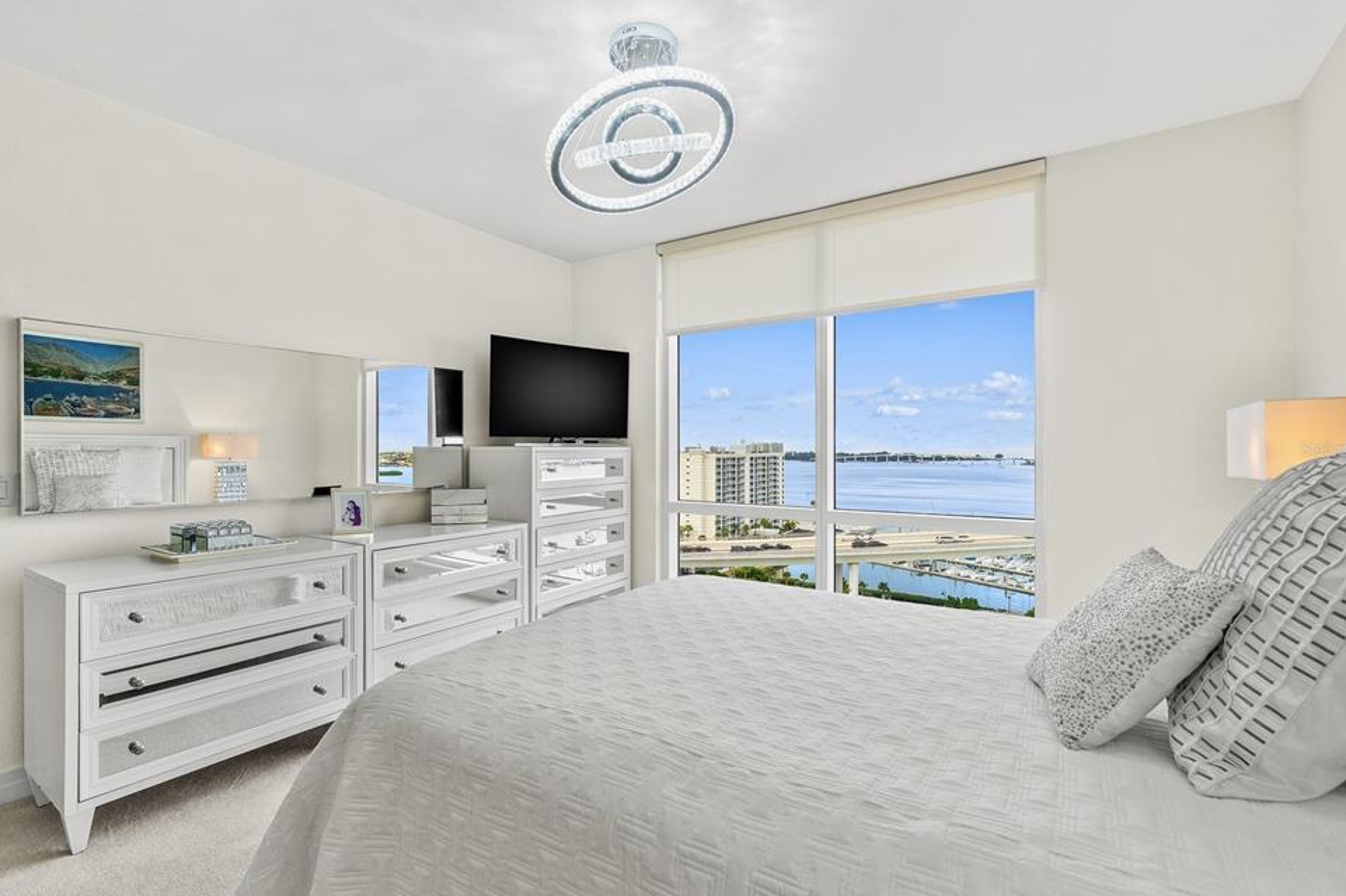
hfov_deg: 96.8
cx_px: 663
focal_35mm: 16
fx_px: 598
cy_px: 449
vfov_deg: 73.7
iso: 250
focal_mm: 10
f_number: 8
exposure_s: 1/1600
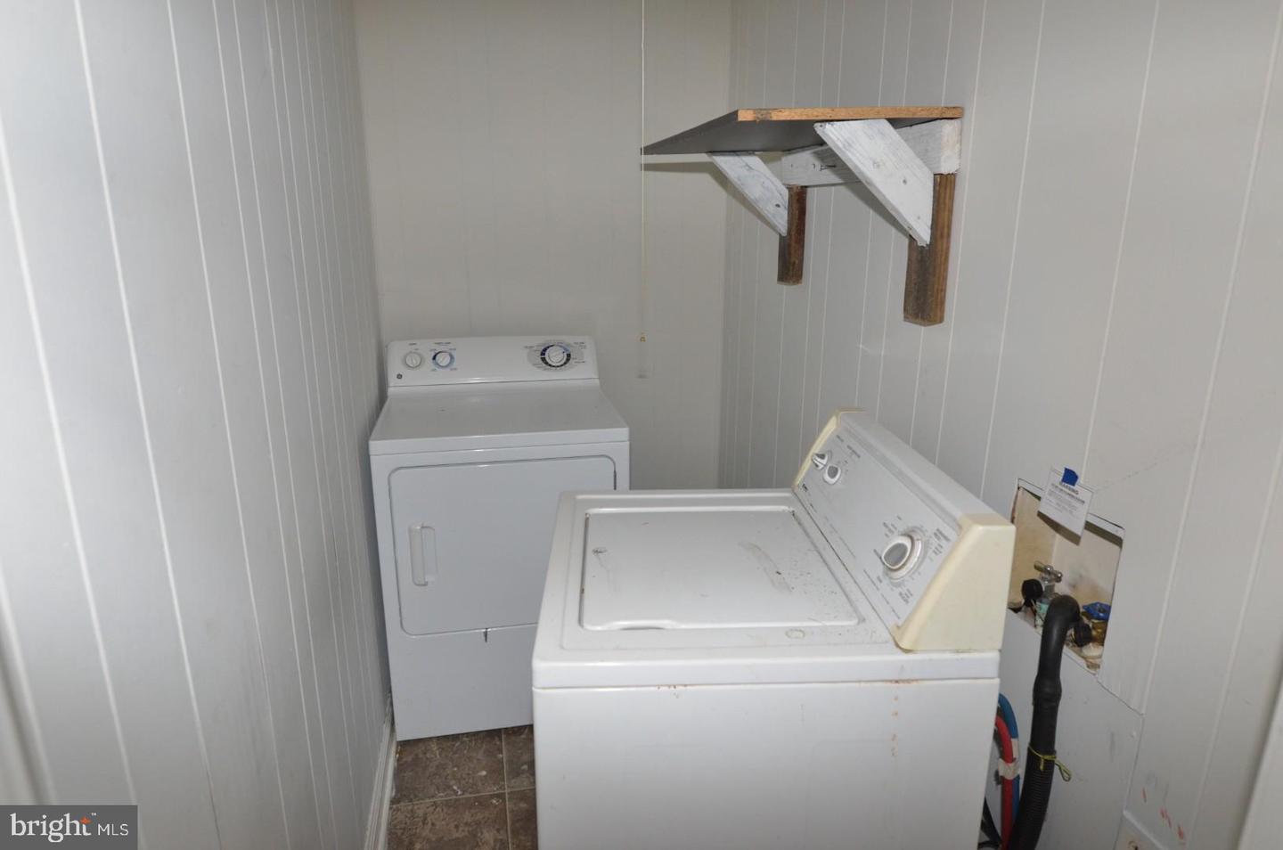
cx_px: 642
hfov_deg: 81.3
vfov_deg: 59.3
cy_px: 425
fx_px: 747
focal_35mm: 21
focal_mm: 14
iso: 800
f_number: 4
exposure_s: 1/60
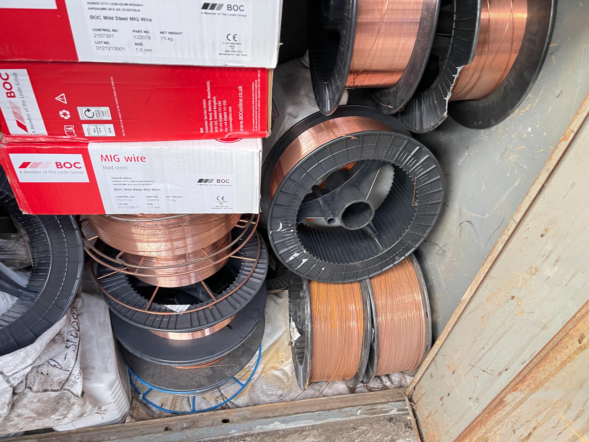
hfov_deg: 67.3
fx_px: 442
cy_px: 221
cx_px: 294
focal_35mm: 26
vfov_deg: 53.1
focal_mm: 5.1
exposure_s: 1/36
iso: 640
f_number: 1.6
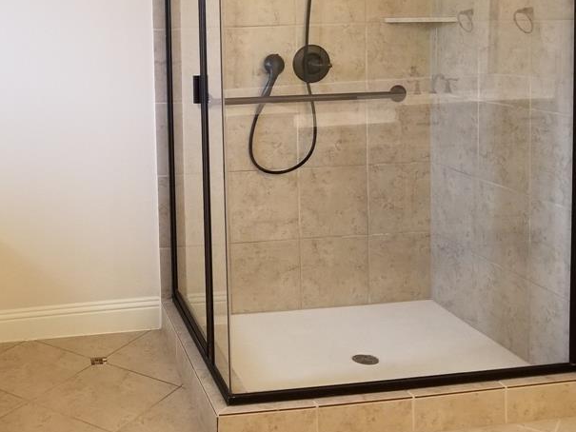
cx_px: 136
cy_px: 88
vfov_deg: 32.0
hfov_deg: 41.5
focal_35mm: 44
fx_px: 732
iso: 160
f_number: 1.7
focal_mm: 4.3
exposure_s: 1/60
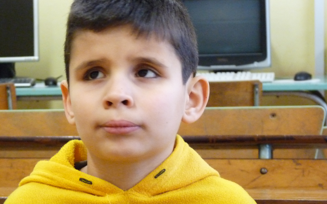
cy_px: 120
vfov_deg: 11.8
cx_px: 124
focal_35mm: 111
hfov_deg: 18.7
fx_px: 989
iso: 800
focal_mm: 14.9
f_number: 3.4
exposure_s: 1/40
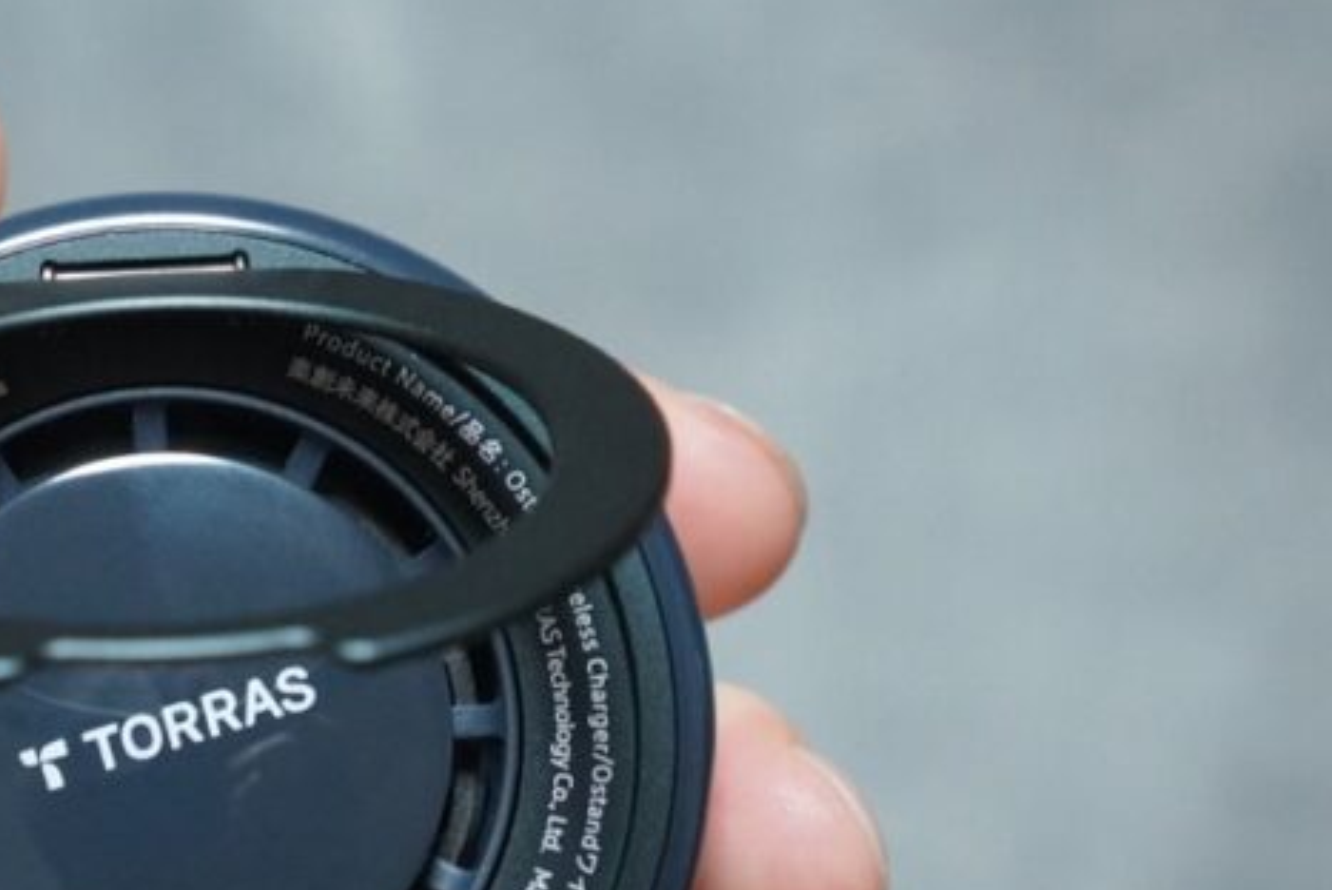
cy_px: 849
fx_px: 4261
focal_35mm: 115
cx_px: 57
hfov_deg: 17.4
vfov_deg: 11.8
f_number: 5.6
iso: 2500
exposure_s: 1/60
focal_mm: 35
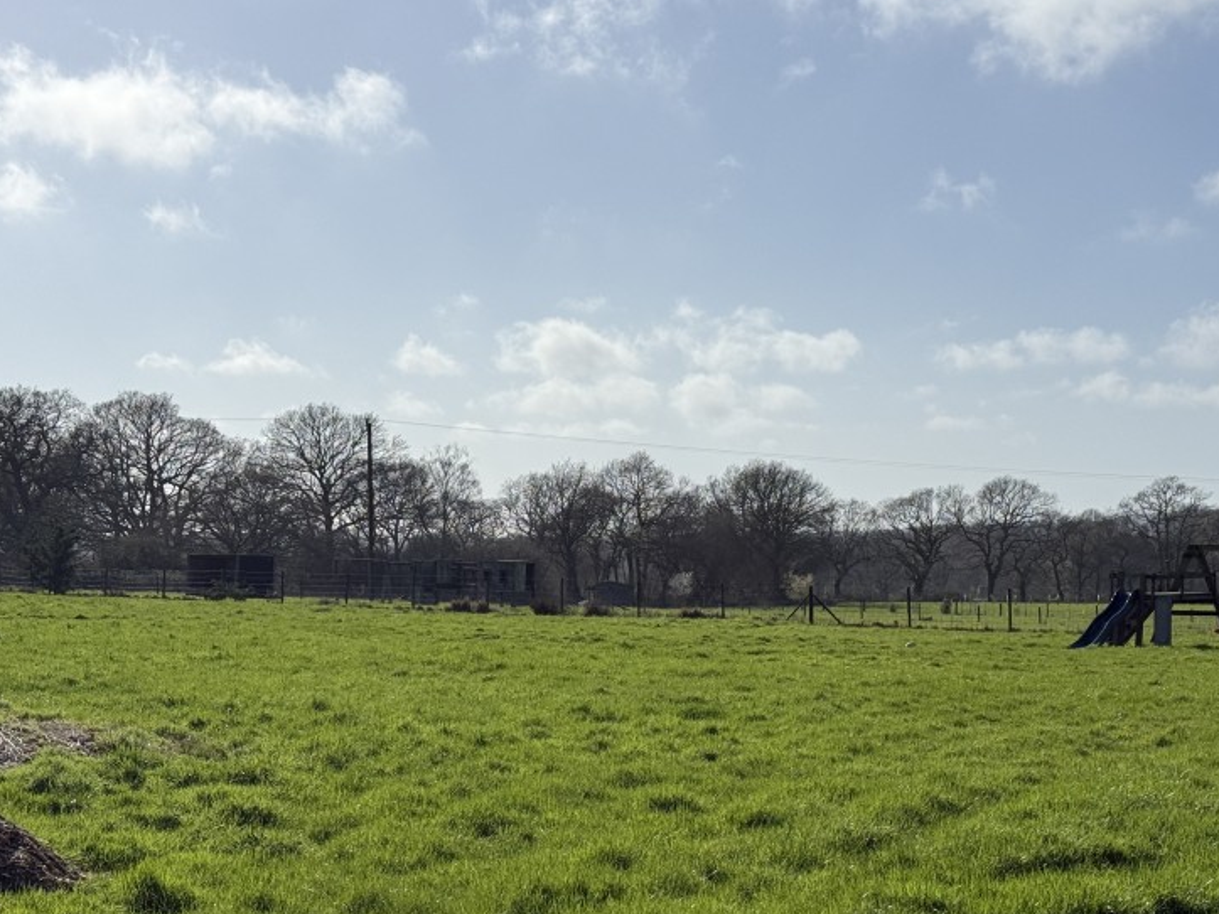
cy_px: 567
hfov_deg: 28.6
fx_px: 2394
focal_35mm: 68
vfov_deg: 21.6
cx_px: 637
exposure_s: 1/11364
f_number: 1.78
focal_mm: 6.76
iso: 50
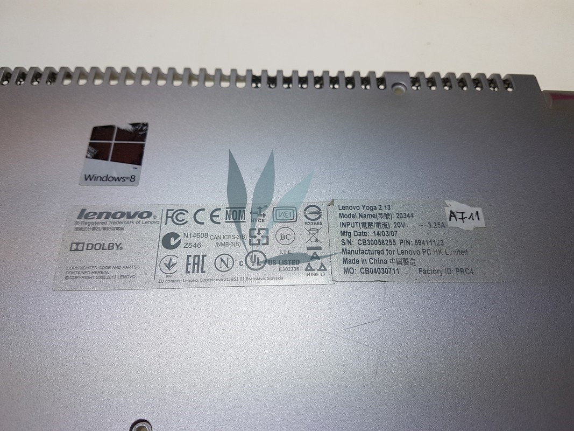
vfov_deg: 53.1
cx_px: 287
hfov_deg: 67.3
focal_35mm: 26
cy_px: 216
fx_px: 431
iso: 40
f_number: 1.7
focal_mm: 4.2
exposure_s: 1/235
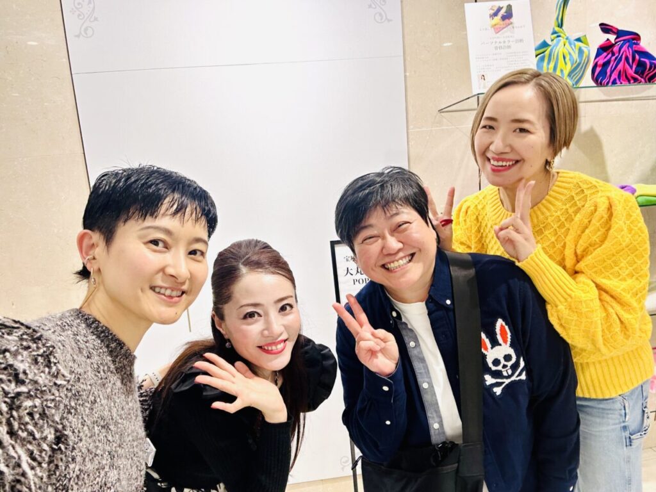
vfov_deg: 58.9
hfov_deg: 73.9
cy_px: 246
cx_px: 328
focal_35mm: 23
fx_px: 436
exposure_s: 1/61
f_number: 1.9
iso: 32
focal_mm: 2.69
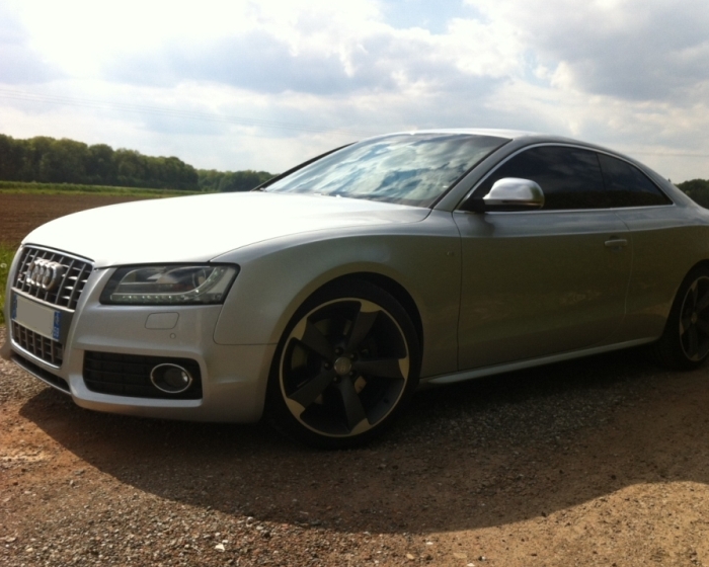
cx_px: 387
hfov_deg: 46.8
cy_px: 297
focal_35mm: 39
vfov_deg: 38.2
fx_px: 818
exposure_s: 1/1588
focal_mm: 3.85
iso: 80
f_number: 2.8
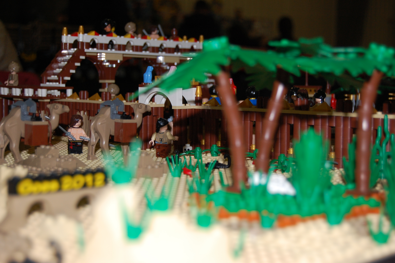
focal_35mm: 68
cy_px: 132
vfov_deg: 20.1
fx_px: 740
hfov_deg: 29.9
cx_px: 198
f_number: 5.3
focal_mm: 45
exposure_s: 1/60
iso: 400
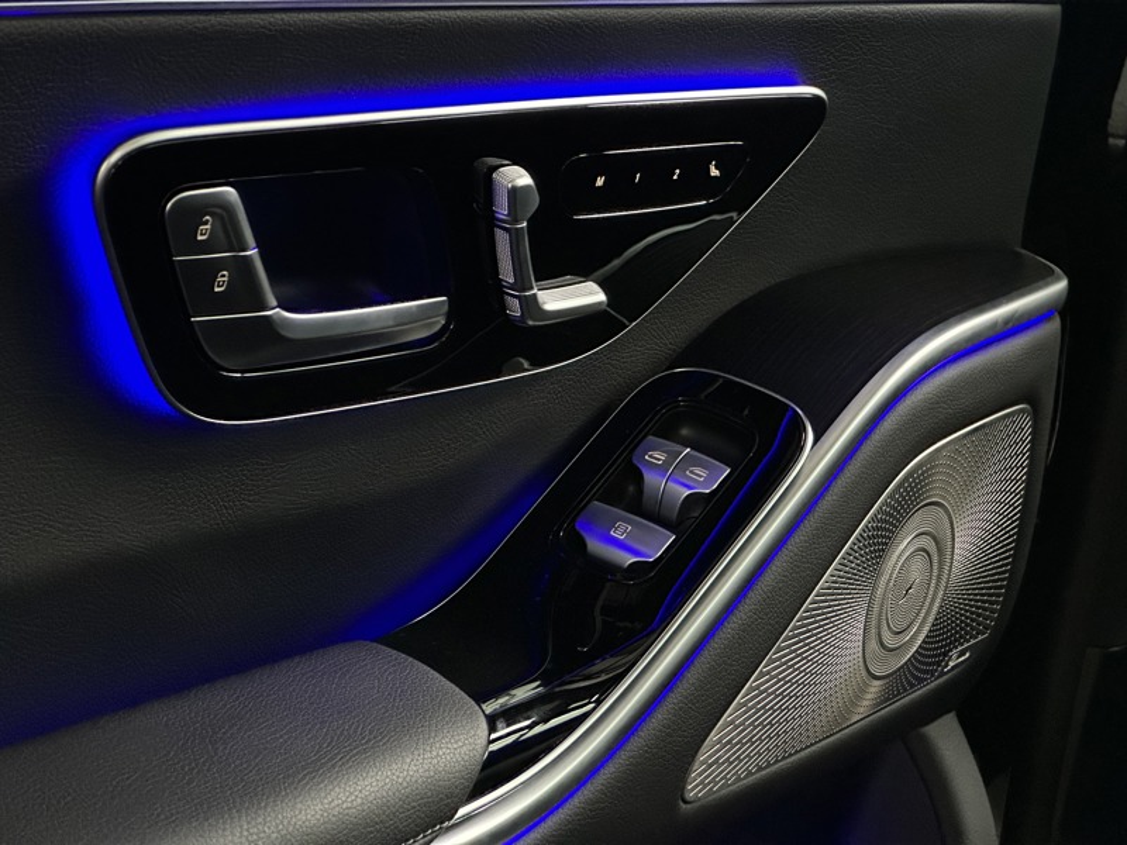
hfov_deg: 25.3
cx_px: 564
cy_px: 422
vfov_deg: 19.1
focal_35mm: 77
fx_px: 2507
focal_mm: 9
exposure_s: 1/25
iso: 1600
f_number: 2.8
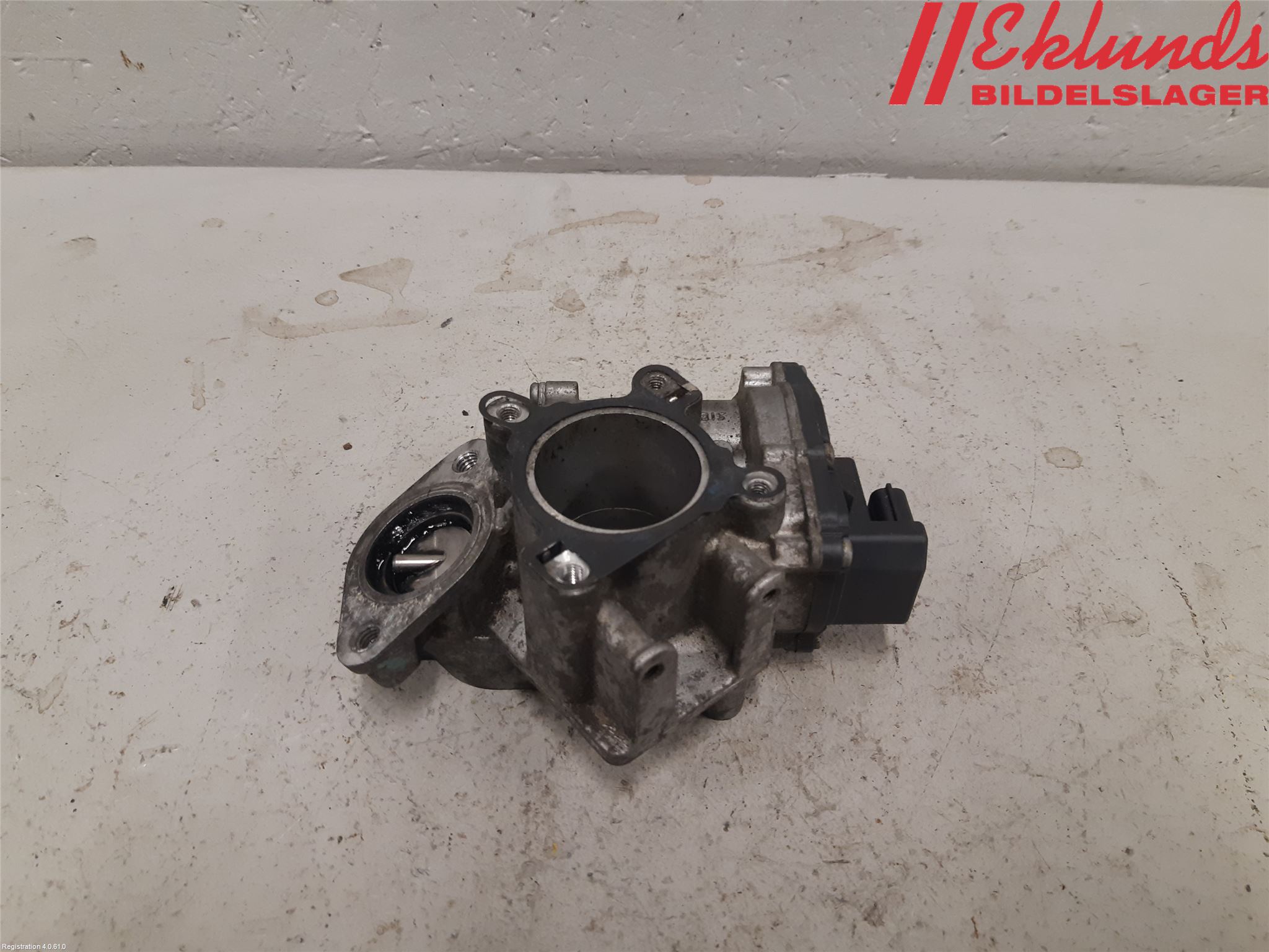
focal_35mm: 26
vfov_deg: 53.1
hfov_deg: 67.3
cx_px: 634
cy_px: 476
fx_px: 953
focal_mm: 3.93
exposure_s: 1/50
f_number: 1.7
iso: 125
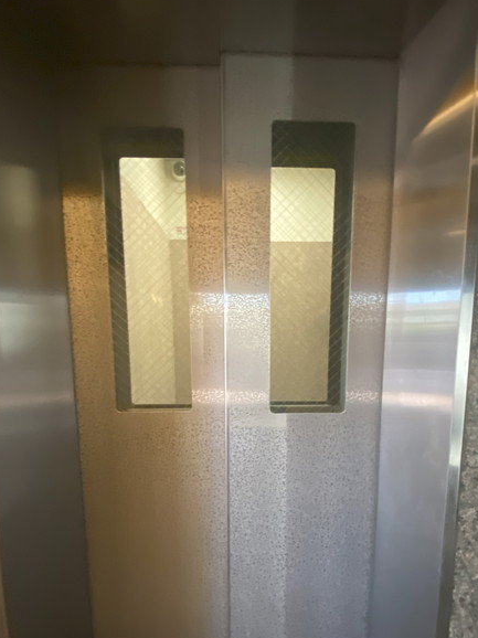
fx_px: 332
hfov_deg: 71.5
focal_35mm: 18
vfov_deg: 86.7
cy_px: 381
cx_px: 255
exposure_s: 1/33
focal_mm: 1.54
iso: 800
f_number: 2.4
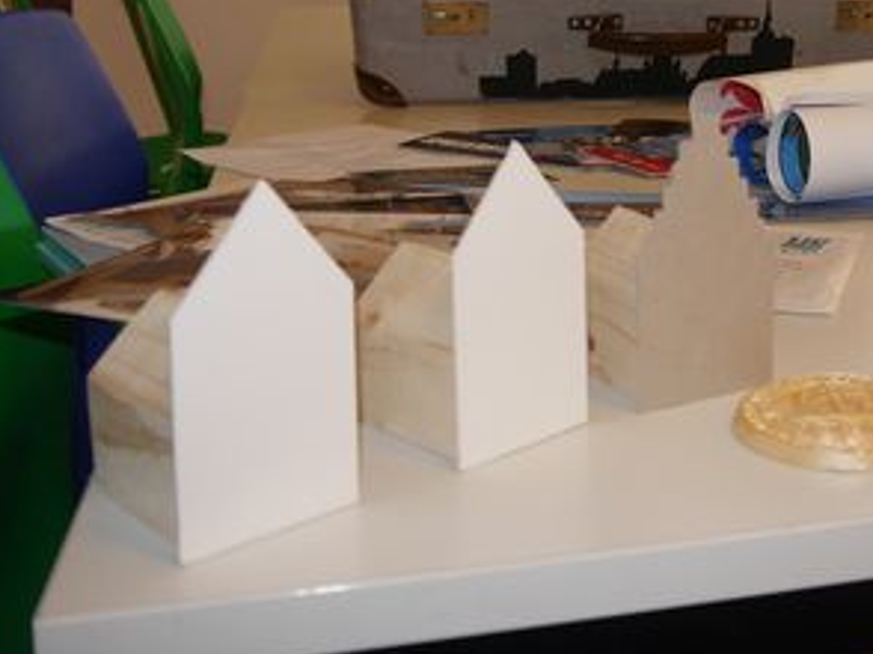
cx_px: 726
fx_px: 1336
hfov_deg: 34.8
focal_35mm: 53
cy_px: 43
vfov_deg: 26.4
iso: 500
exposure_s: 1/60
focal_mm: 14
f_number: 3.5
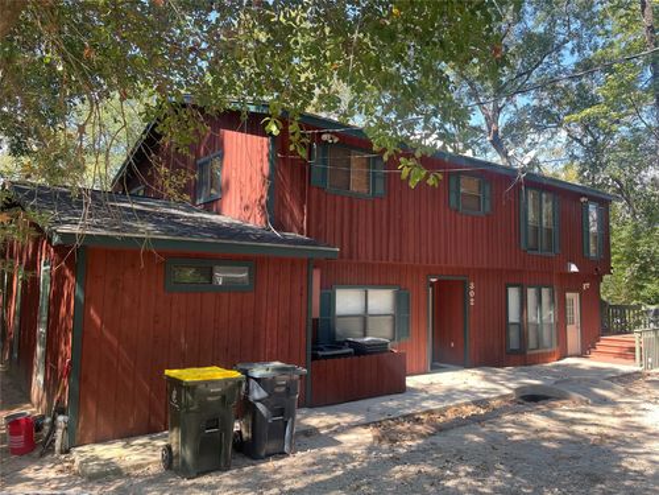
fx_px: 495
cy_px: 248
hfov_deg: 67.3
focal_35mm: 26
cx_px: 330
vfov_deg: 53.1
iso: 32
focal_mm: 4.2
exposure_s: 1/302
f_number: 1.6
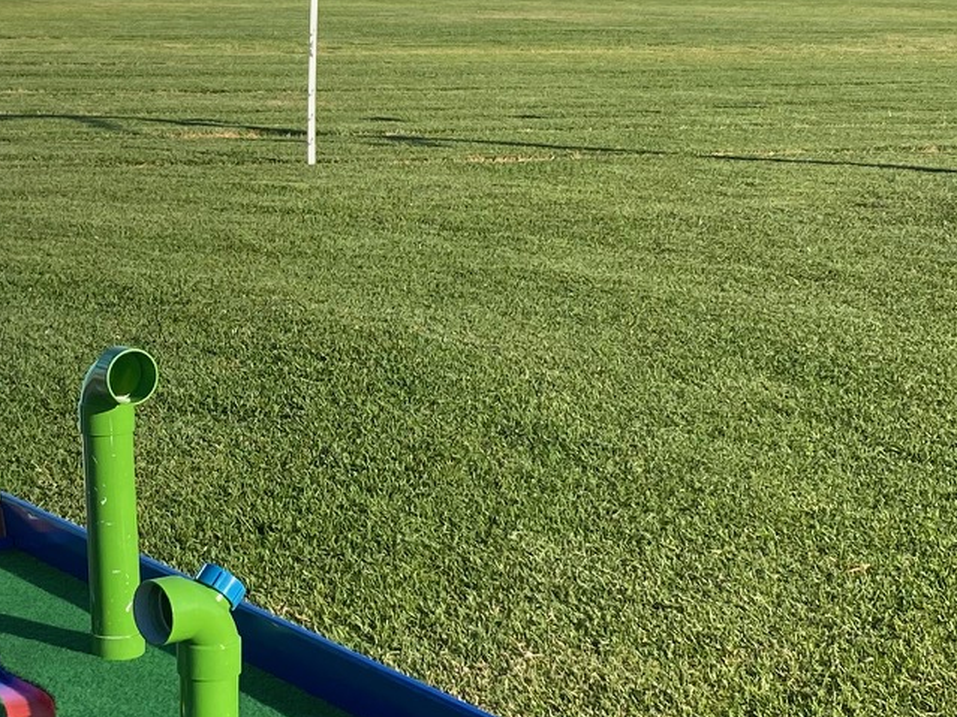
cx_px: 216
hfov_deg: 23.5
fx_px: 2267
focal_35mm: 82
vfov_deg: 18.0
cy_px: 419
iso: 32
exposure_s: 1/2268
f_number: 1.8
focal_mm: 4.25
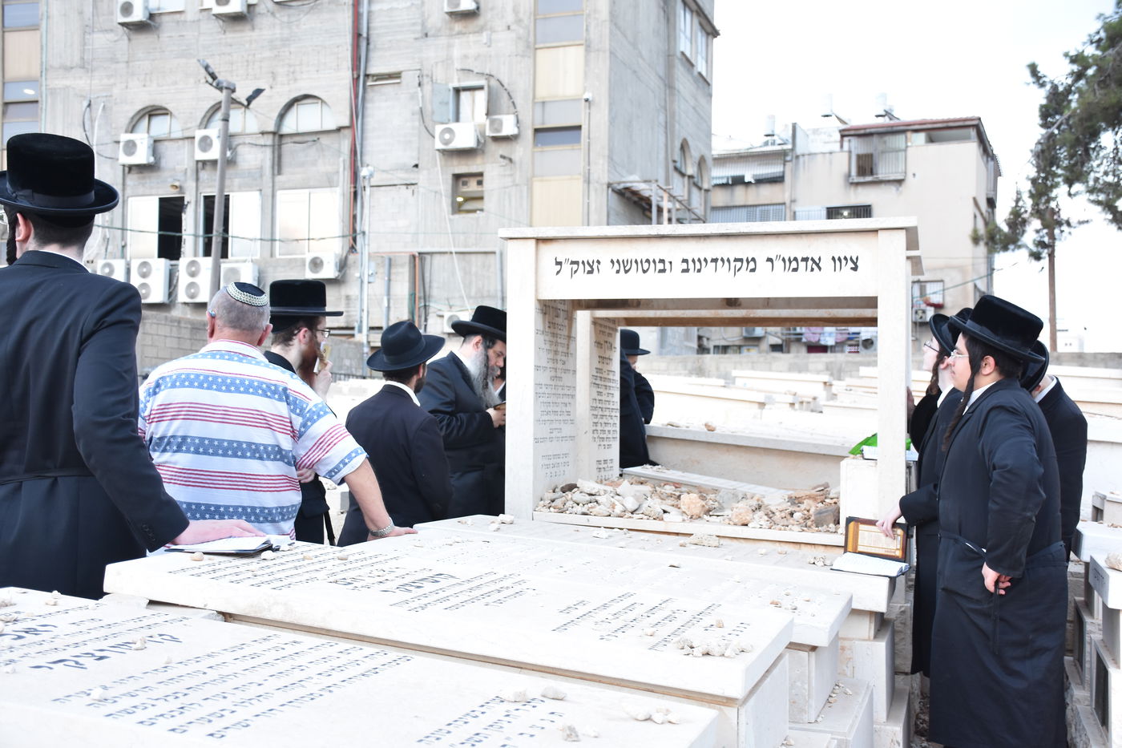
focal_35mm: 40
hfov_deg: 47.9
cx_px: 561
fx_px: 1262
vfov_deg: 33.0
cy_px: 374
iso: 800
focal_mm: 27
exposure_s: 1/80
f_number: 5.6
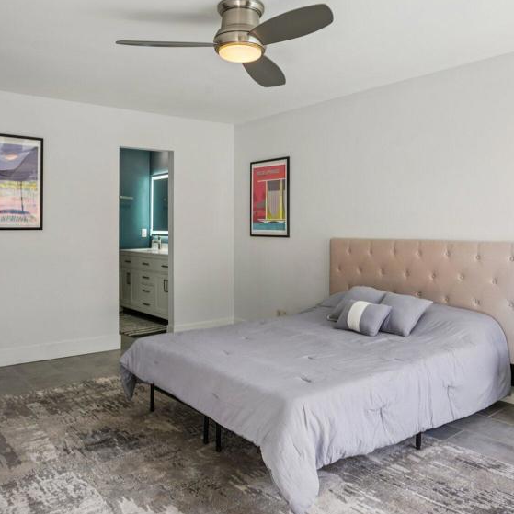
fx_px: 470
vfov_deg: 57.2
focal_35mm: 28
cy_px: 230
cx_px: 257
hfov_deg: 57.3
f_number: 8
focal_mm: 18
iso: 160
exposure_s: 1/30
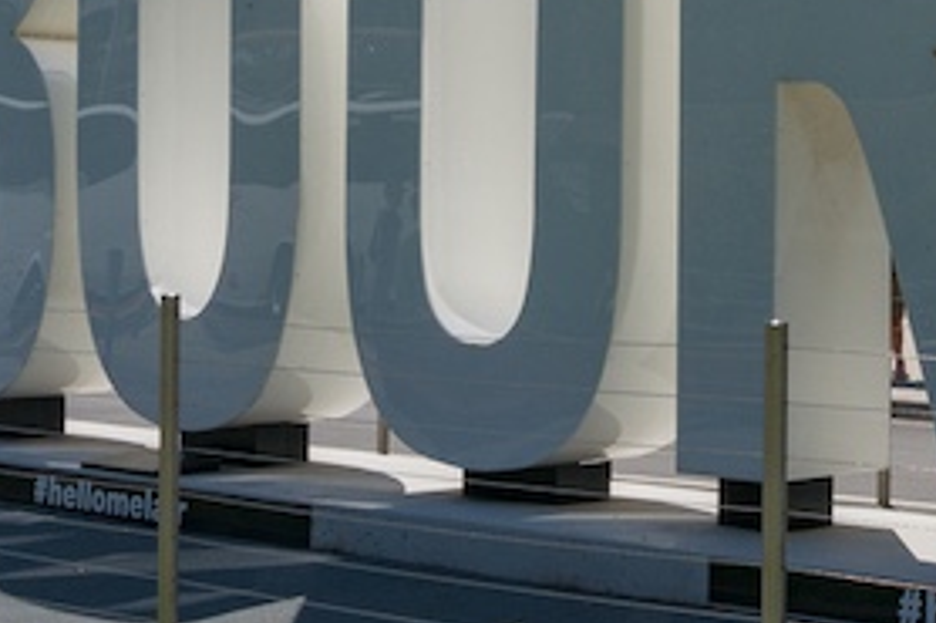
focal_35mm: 94
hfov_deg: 21.2
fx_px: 2442
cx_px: 859
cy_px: -44
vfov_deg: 14.2
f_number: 13
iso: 100
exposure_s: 1/200
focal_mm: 18
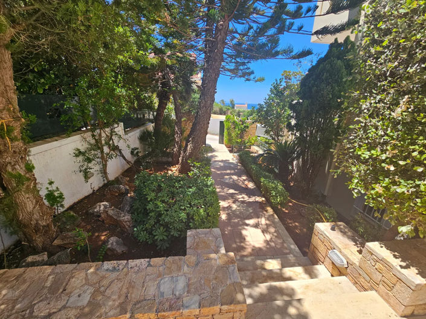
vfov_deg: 89.9
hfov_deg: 106.2
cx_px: 213
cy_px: 160
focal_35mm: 13
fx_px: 160
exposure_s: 1/799
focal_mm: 2.2
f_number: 2.2
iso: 50
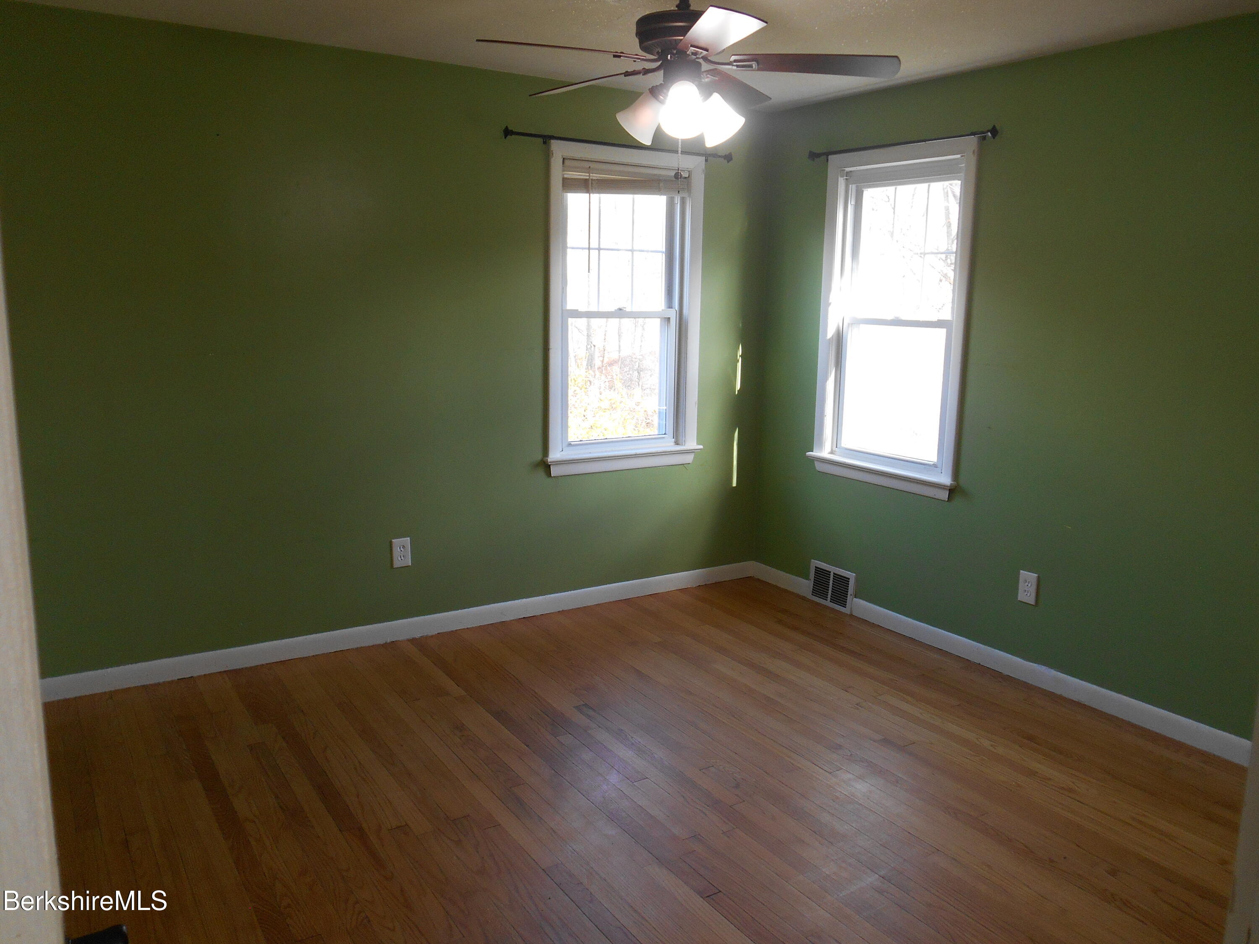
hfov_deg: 67.3
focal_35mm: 26
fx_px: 946
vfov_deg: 53.1
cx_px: 630
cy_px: 472
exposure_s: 1/30
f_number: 3.4
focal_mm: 4.7
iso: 140
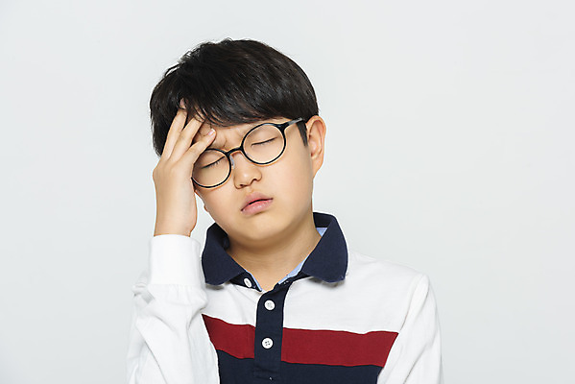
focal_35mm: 190
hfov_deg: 10.8
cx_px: 288
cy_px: 192
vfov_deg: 7.2
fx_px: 3036
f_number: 14
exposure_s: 1/125
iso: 100
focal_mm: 190
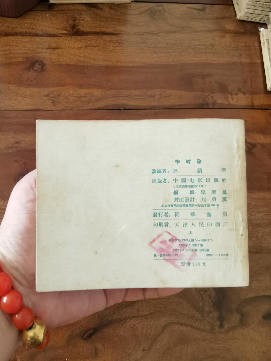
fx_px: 282
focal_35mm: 27
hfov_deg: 51.4
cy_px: 180
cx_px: 136
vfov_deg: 65.3
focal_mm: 2.26
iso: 160
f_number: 2.2
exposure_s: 1/60
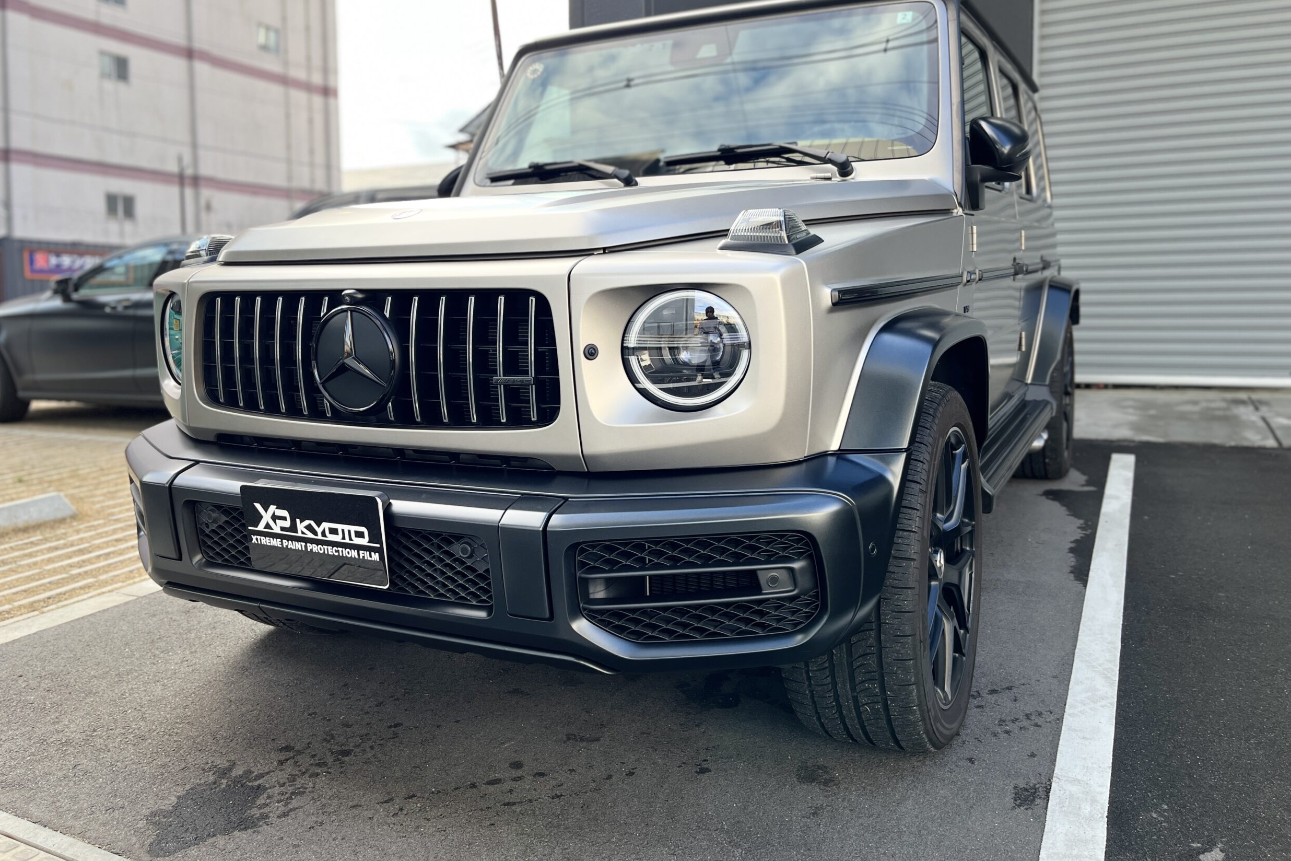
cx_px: 625
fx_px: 1004
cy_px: 377
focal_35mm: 28
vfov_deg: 46.3
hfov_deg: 65.5
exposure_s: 1/384
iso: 50
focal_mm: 5.1
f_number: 1.6
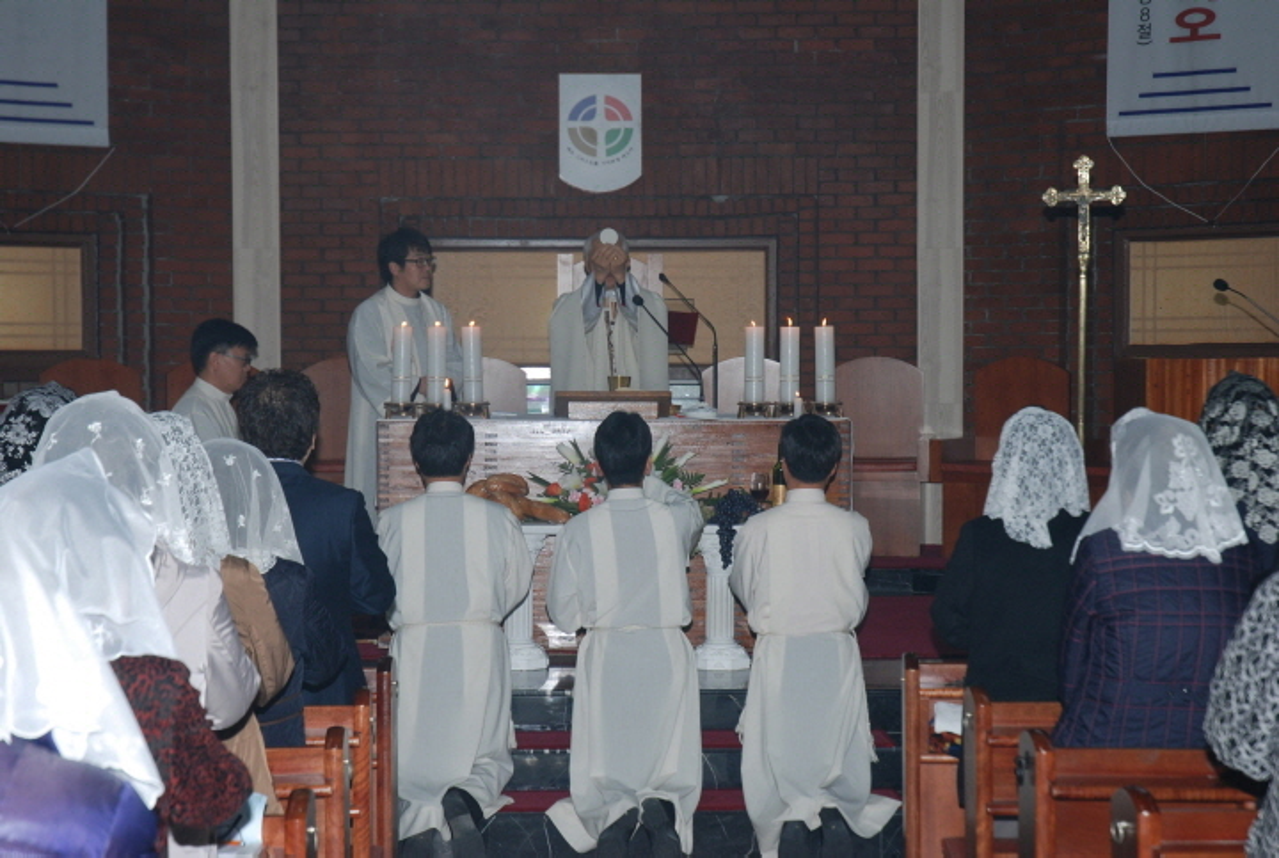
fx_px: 2776
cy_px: 429
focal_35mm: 78
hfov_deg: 25.9
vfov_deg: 17.6
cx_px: 640
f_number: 4.5
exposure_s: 1/60
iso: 200
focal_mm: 52
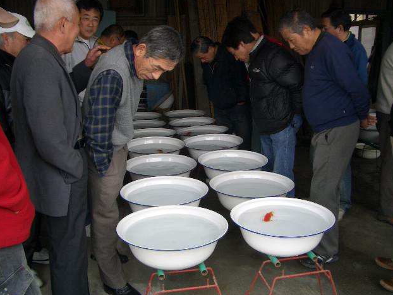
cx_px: 199
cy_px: 148
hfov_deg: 51.3
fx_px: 409
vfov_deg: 39.7
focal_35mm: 36
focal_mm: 5.8
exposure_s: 1/250
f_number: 2.6
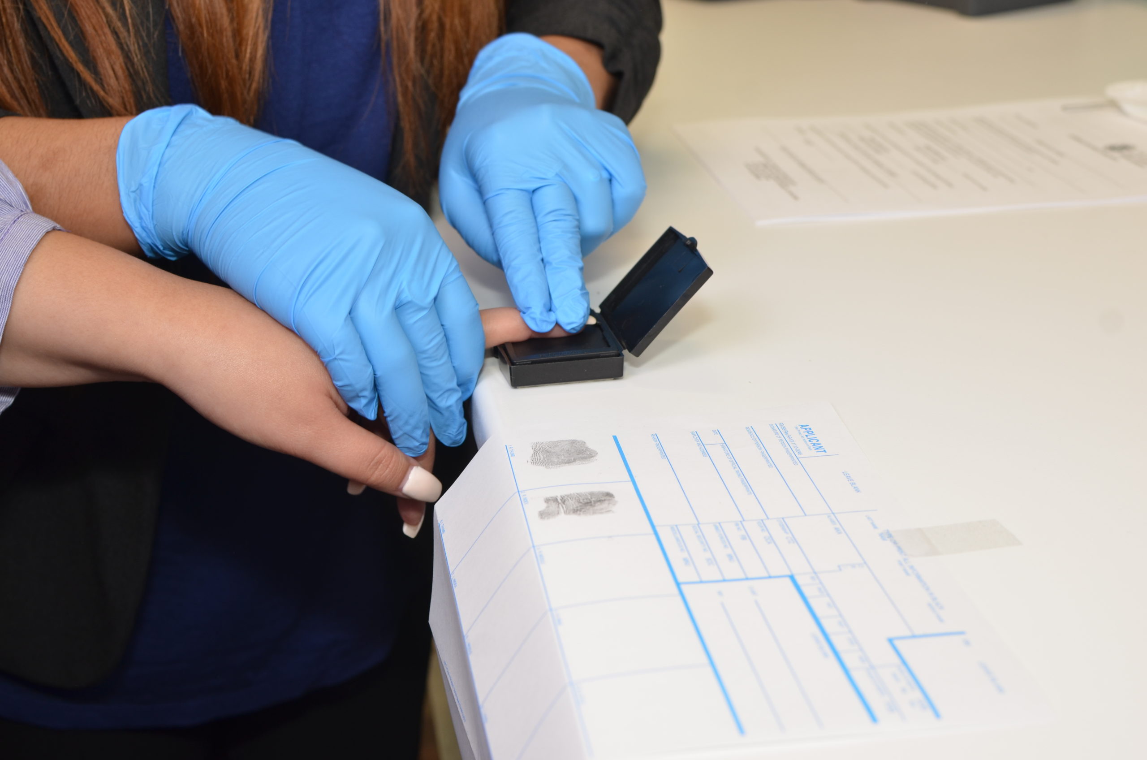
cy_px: 380
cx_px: 574
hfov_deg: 37.9
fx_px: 1669
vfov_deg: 25.6
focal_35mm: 52
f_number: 5.6
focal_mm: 35
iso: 250
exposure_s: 1/60
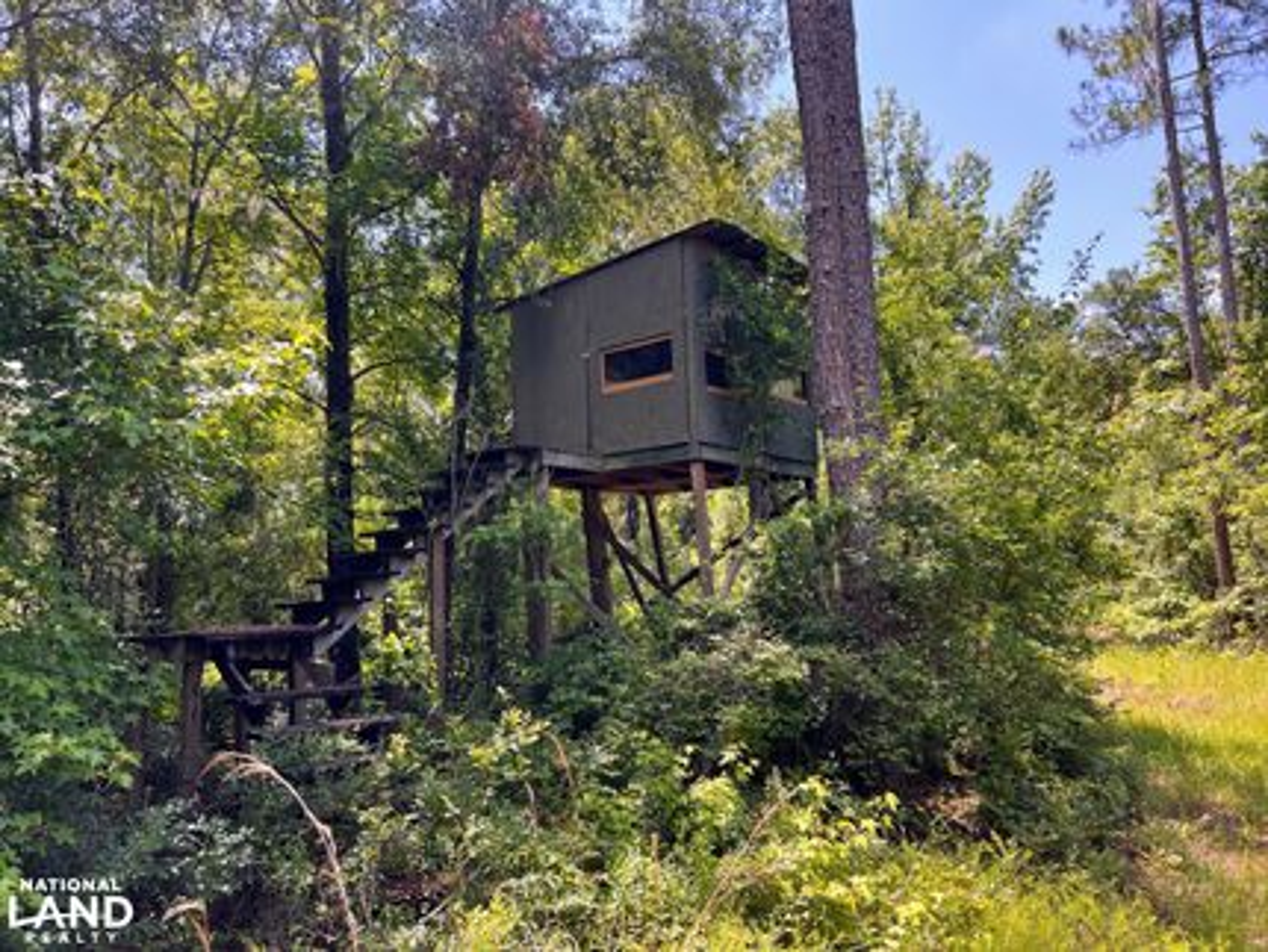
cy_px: 476
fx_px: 953
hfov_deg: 67.3
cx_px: 634
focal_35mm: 26
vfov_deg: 53.1
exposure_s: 1/567
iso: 50
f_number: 1.5
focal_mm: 5.7
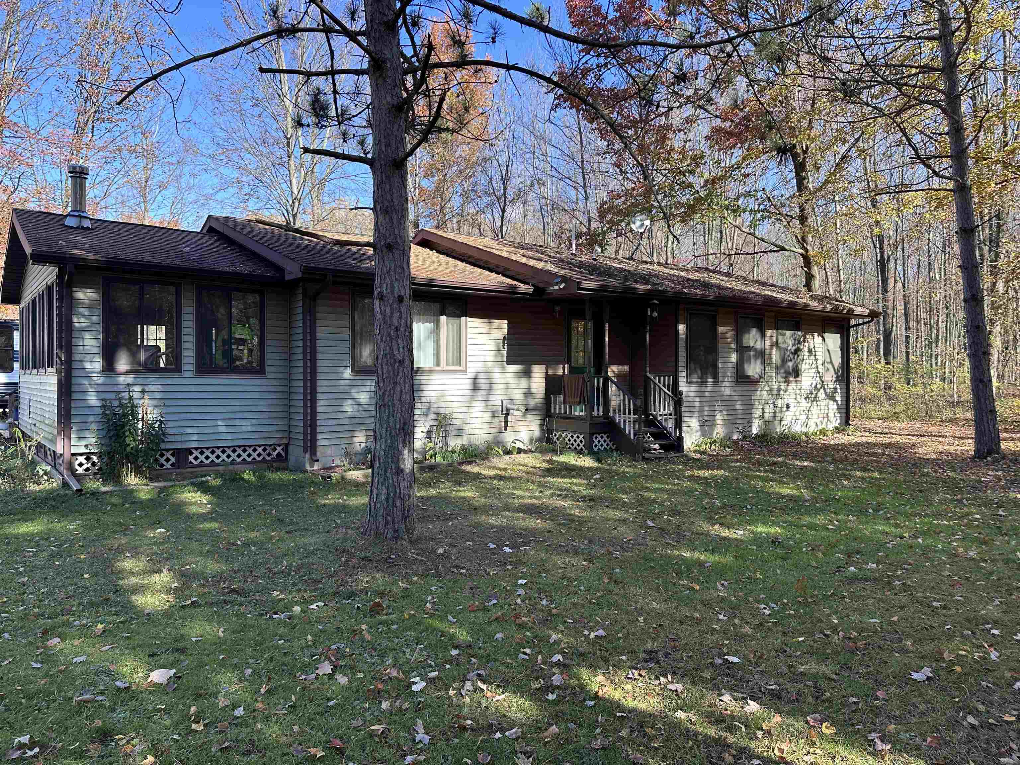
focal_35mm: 24
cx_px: 510
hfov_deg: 71.6
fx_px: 707
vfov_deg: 56.8
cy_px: 382
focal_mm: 6.86
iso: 80
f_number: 1.78
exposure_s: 1/745
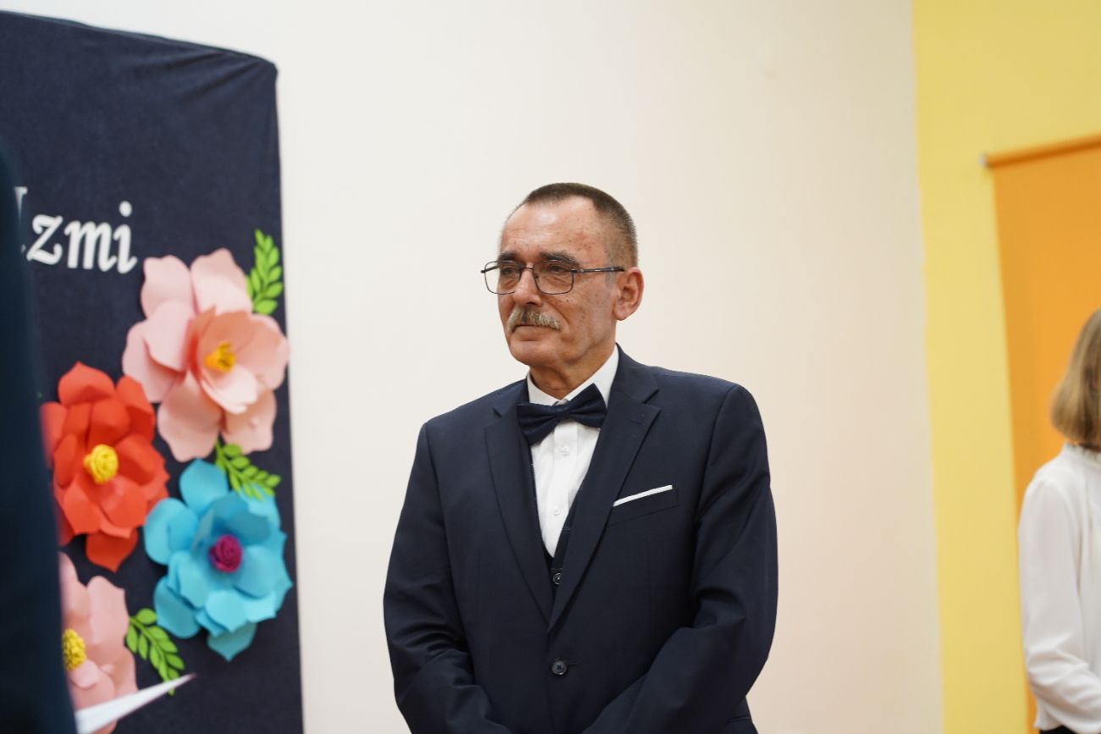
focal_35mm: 105
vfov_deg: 13.0
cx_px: 550
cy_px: 367
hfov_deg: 19.5
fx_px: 3211
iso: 1600
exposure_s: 1/125
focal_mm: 105
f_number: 4
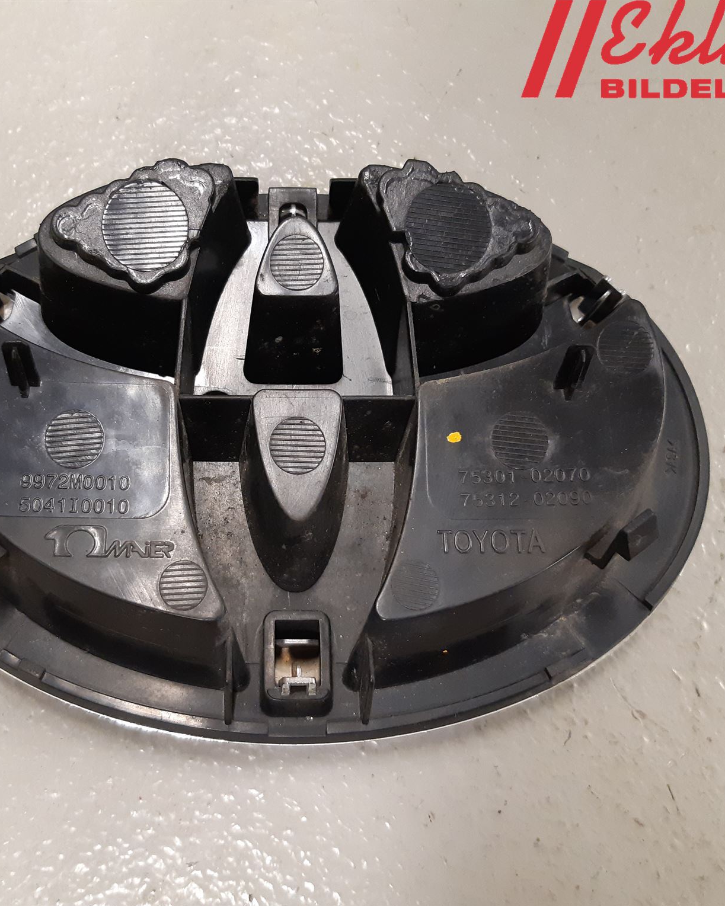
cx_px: 278
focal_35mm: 34
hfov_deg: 43.1
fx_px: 912
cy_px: 453
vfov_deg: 52.8
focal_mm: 3.93
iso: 250
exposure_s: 1/50
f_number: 1.7
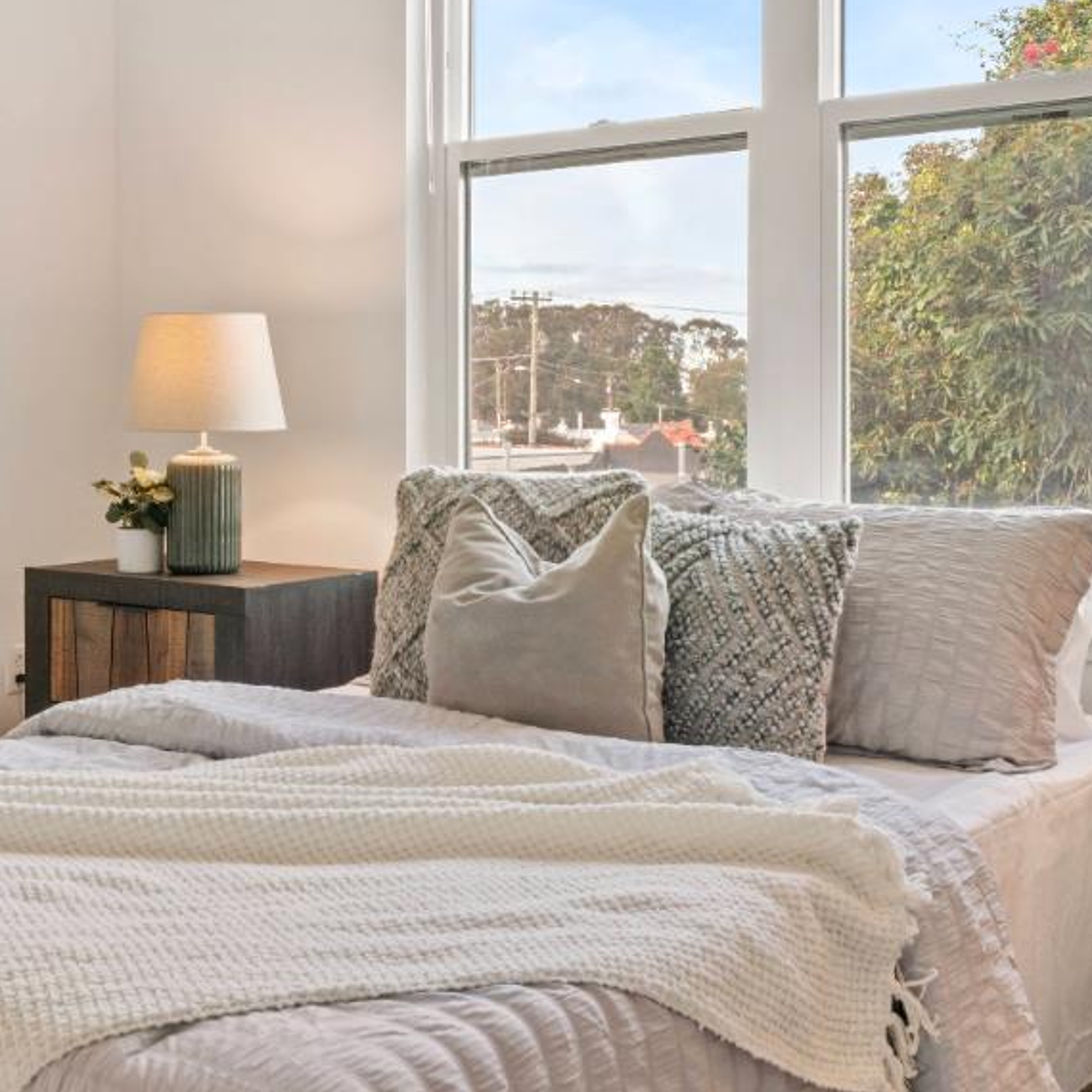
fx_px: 1677
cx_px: 548
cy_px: 427
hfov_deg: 36.1
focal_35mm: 47
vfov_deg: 35.9
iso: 200
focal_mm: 21
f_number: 16
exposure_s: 1/4
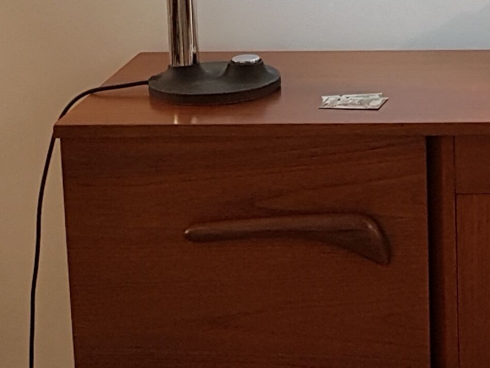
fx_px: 1571
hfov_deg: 16.7
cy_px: -41
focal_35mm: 111
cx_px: 638
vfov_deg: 13.1
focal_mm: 4.2
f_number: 1.7
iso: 125
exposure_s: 1/50
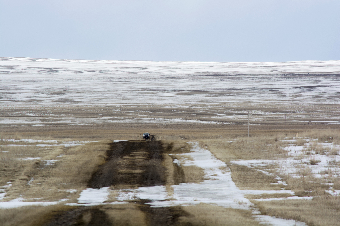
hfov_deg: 4.6
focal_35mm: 450
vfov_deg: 3.1
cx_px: 170
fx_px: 4250
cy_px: 113
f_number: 11
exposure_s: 1/160
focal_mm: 300
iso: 100
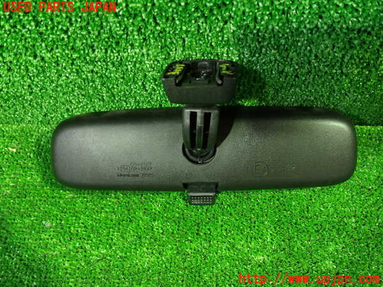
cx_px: 192
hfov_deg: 60.0
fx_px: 332
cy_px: 144
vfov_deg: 46.8
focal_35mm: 30
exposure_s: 1/20
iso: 800
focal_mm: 5.4
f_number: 2.3
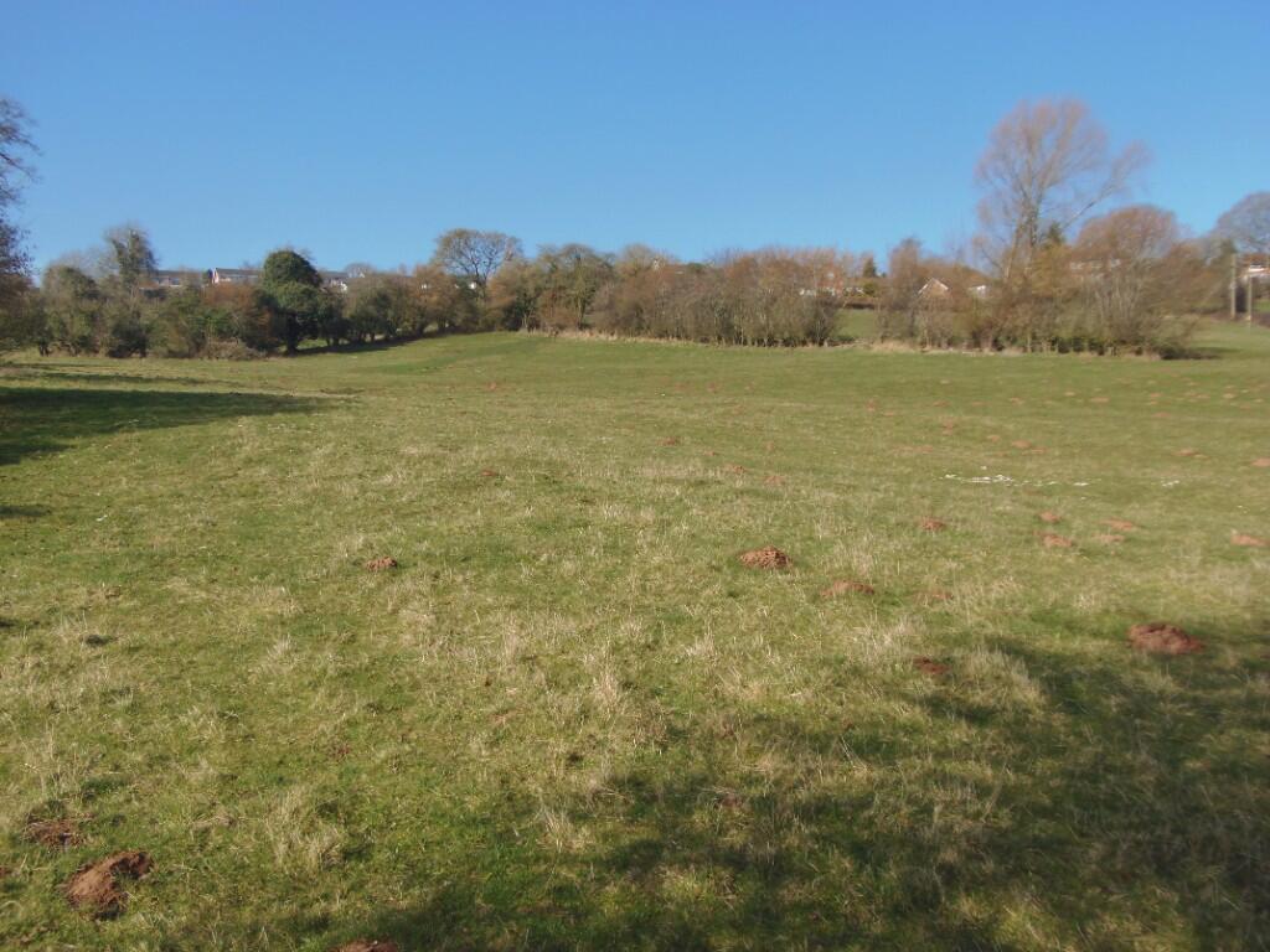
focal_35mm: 30
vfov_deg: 46.8
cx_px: 635
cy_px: 476
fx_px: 1101
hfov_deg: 60.0
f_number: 3.2
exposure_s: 1/800
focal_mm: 5.5
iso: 64
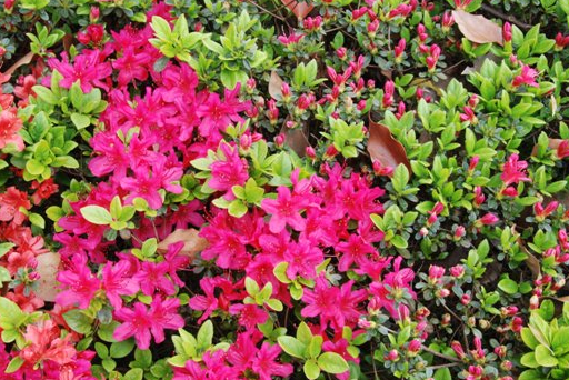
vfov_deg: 22.7
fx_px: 949
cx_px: 263
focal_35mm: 60
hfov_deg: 33.4
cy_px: 189
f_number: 16
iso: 400
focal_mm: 32
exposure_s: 1/30
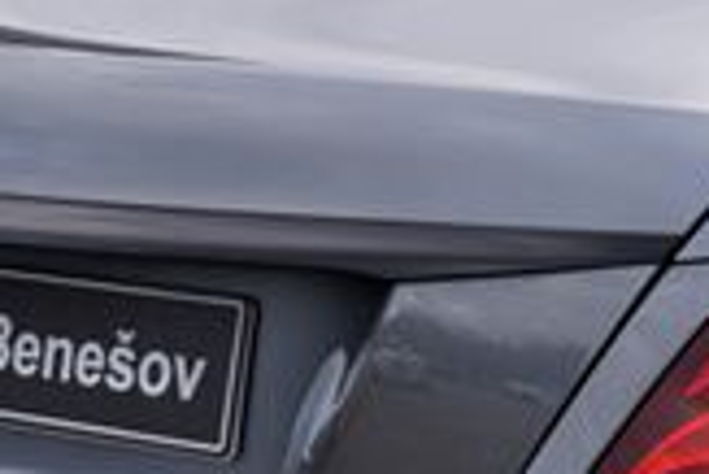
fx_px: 3587
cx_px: 940
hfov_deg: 11.0
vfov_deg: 7.6
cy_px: 185
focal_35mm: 182
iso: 100
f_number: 5.6
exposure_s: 1/125
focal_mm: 29
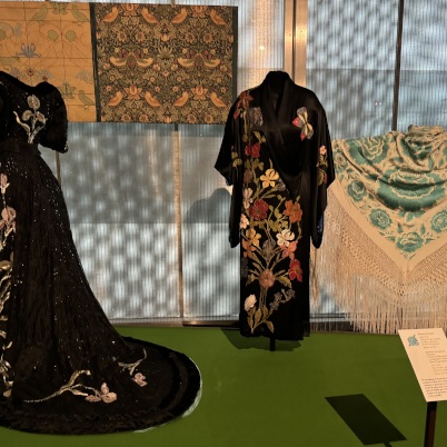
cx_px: 247
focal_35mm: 29
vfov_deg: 55.6
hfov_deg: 55.5
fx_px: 424
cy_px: 229
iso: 800
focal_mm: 6.76
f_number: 1.78
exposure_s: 1/42
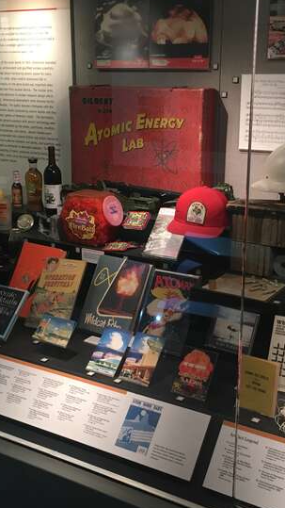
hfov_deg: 26.5
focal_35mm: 45
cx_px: 157
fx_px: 605
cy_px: 256
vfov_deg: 45.5
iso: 64
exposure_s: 1/30
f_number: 2.2
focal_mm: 4.15
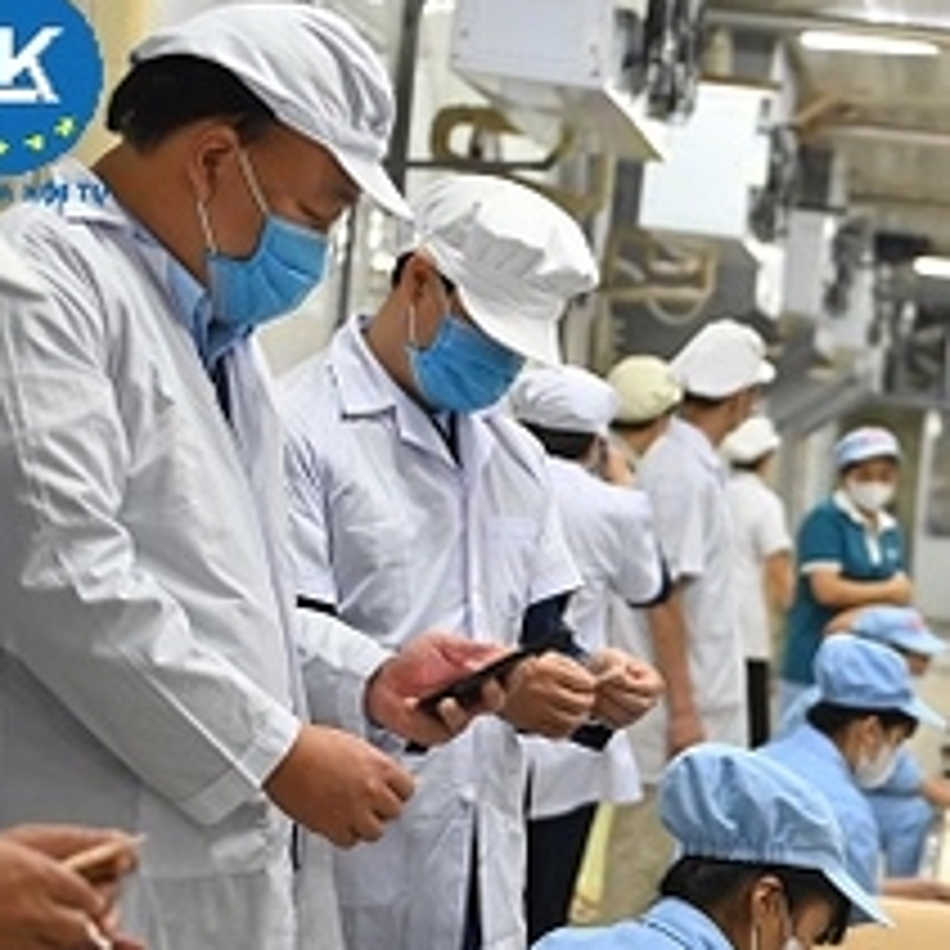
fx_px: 2888
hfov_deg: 18.2
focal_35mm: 93
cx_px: 950
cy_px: 666
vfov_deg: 18.6
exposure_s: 1/250
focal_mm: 48
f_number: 3.2
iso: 2500
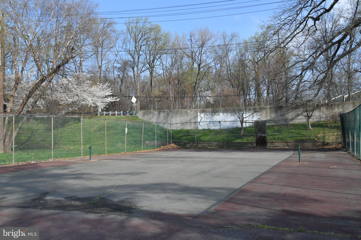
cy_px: 120
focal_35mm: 33
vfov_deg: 40.0
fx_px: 331
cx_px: 180
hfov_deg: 57.2
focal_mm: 22
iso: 2000
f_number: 5
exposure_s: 1/8000
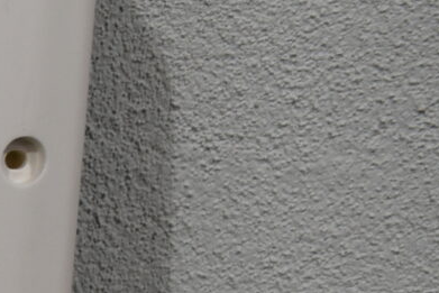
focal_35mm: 216
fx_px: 2635
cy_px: 671
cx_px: -894
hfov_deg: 8.1
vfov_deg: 6.1
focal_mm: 22
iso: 220
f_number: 5.6
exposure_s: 1/125
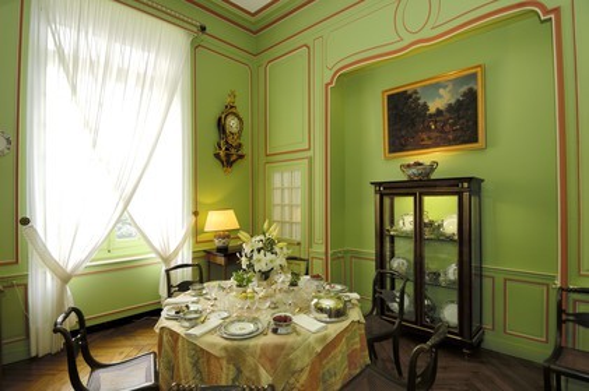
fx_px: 294
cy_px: 196
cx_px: 294
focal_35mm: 18
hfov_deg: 90.0
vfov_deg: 67.3
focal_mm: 12
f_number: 5.6
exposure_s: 1/15
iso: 100
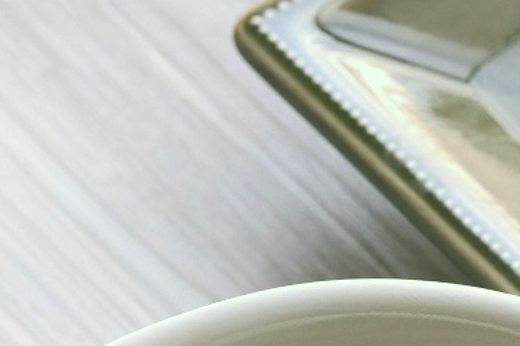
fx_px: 4302
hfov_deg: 6.9
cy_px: 517
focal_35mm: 298
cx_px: 575
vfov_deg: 4.6
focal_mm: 60
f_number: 9
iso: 400
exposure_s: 1/30
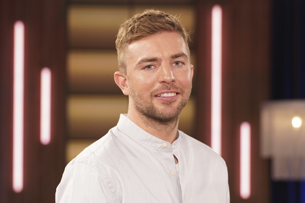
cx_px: 152
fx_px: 745
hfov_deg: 23.1
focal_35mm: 88
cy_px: 102
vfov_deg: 15.5
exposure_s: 1/100
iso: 1600
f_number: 3.5
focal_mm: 88
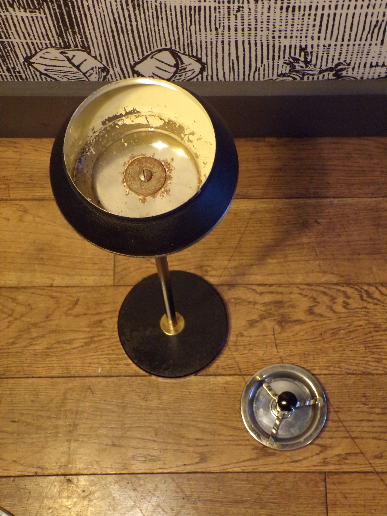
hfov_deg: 26.1
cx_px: 194
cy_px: 258
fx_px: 835
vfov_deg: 34.3
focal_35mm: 56
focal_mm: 10.1
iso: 400
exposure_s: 1/14
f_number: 3.7
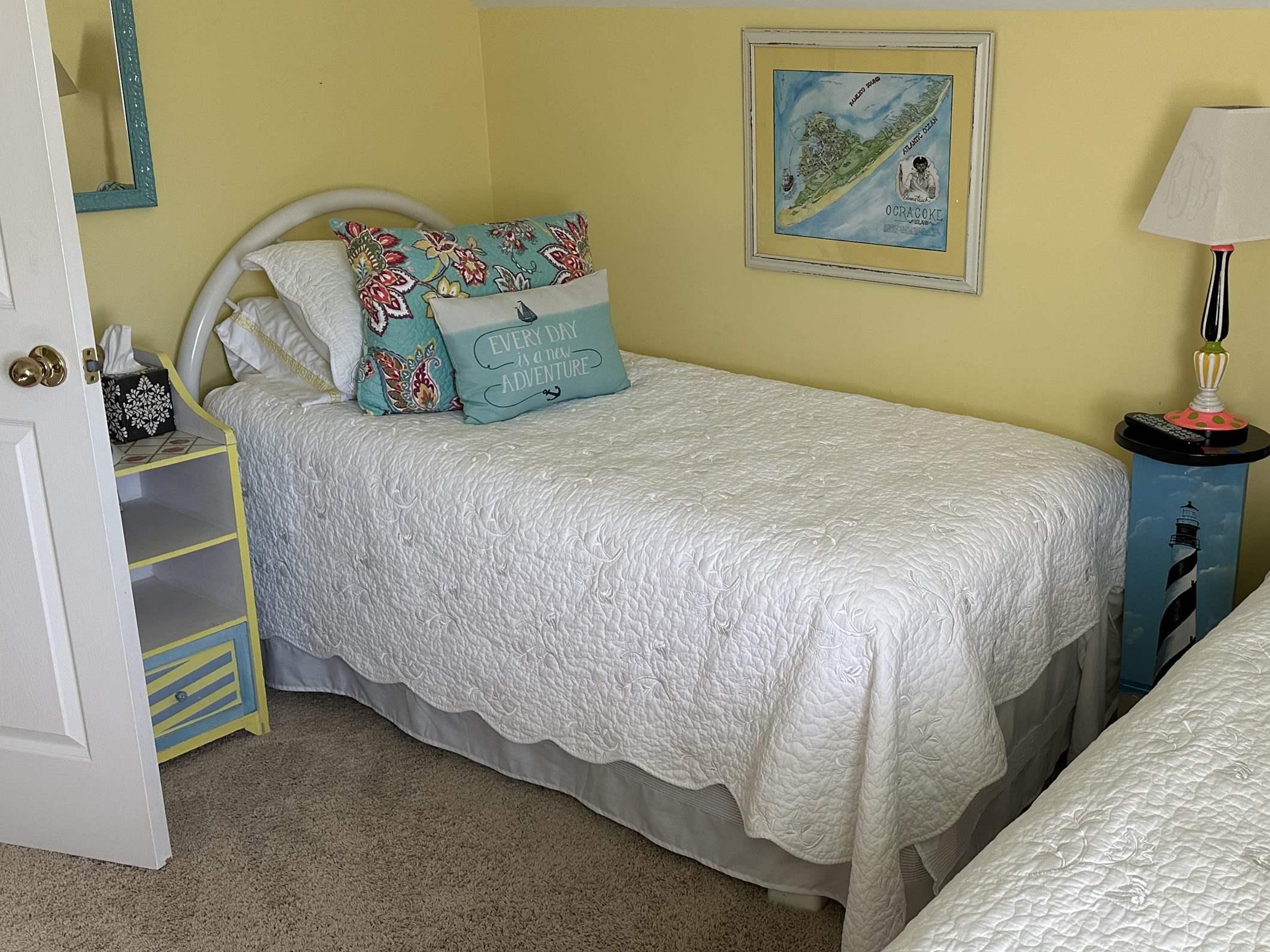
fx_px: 1284
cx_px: 853
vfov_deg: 40.7
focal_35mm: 35
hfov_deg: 51.6
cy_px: 469
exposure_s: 1/120
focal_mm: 6.86
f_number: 1.78
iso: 160
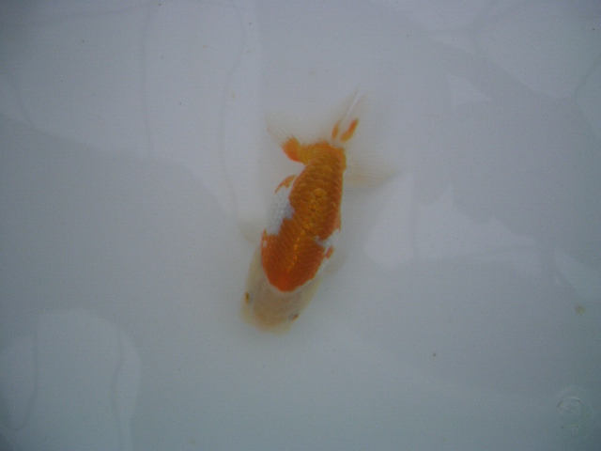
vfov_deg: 40.7
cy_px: 226
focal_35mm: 35
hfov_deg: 52.6
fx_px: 608
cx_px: 300
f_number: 2.6
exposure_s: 1/400
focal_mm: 5.8
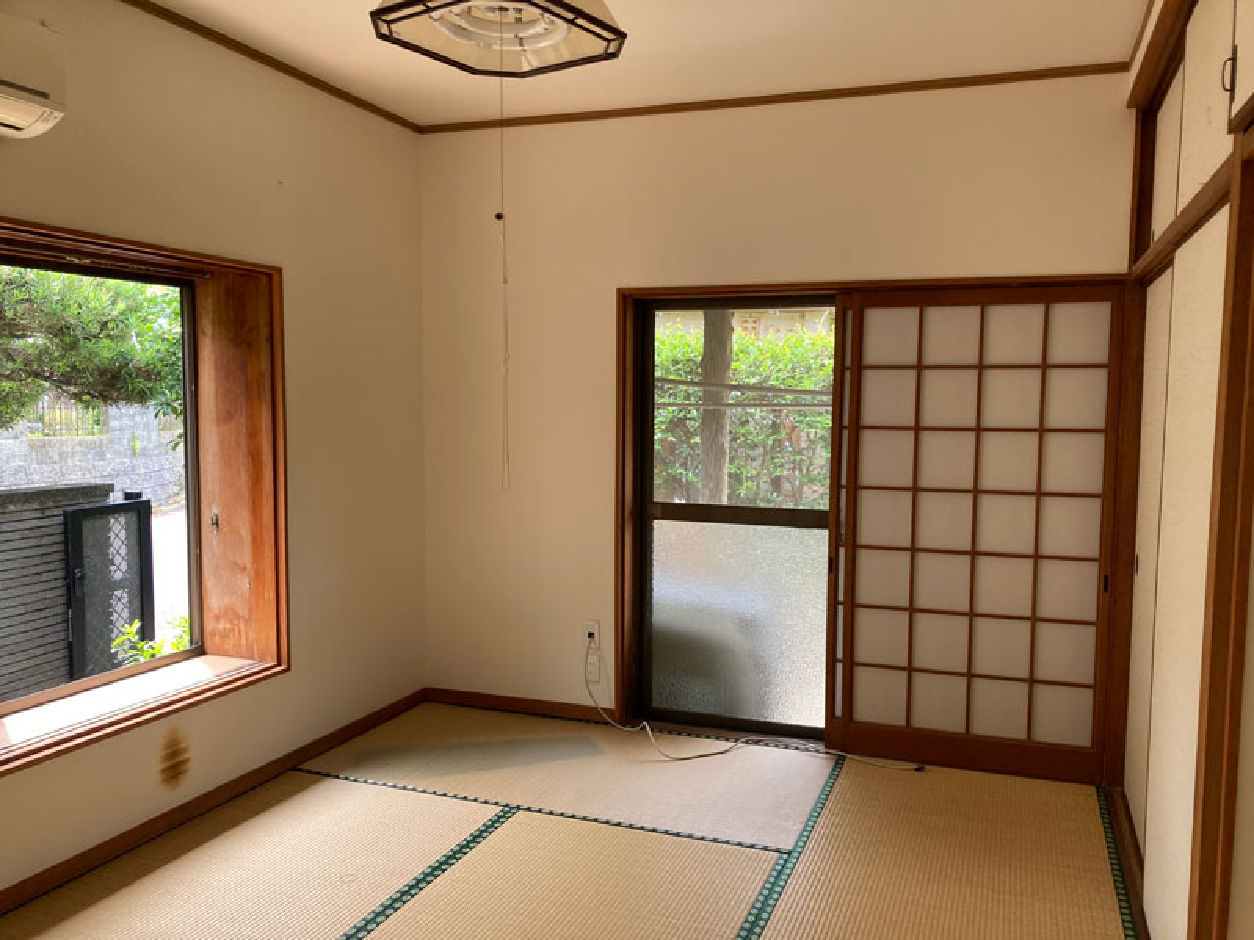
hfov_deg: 63.4
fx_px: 1014
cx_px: 627
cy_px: 470
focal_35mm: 28
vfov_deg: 49.7
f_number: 1.8
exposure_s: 1/121
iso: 64
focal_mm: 3.99
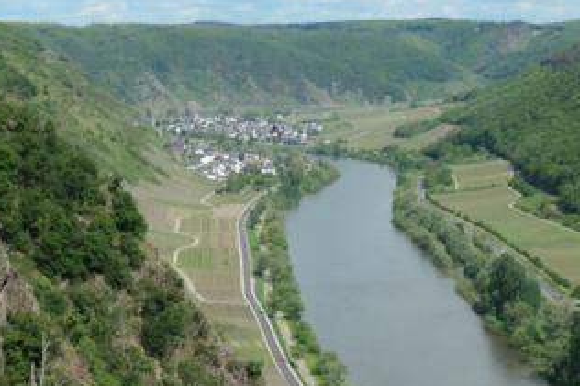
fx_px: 1529
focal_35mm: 95
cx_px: 290
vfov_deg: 14.4
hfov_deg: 21.5
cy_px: 231
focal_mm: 22
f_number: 5.6
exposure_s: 1/800
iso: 200
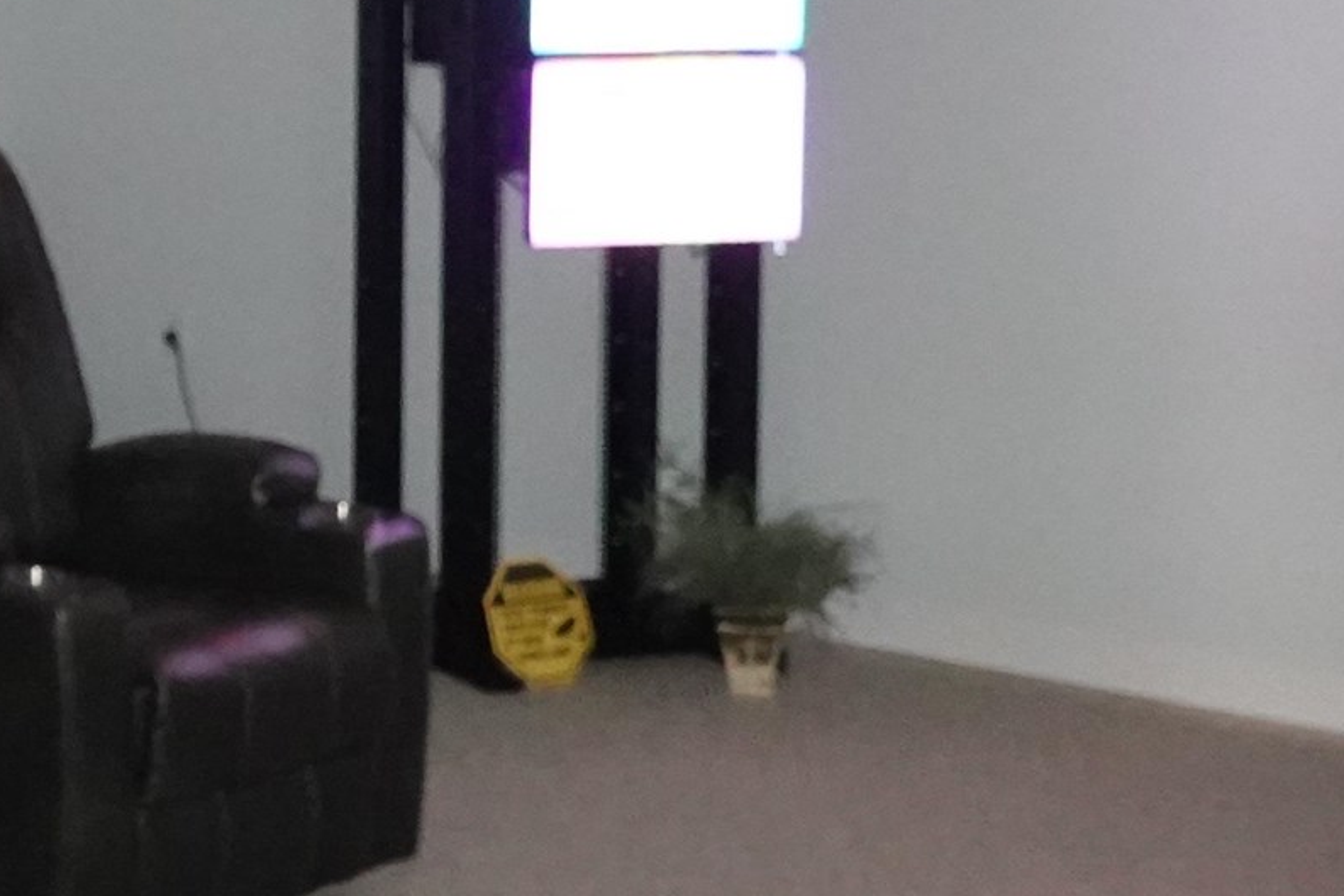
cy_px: 137
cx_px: -510
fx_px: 3472
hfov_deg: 19.7
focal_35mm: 93
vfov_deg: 14.6
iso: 2500
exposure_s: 1/8
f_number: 2.8
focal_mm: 9.01
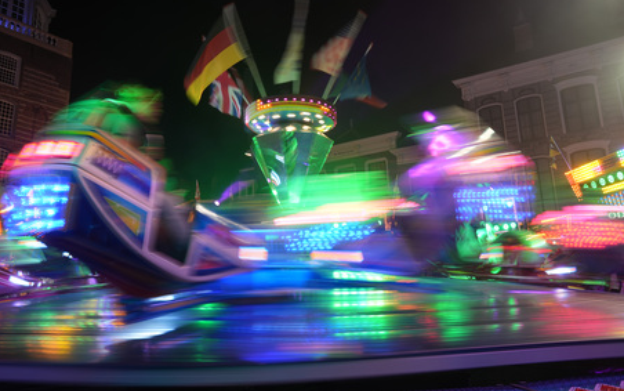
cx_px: 313
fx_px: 476
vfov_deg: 44.6
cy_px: 182
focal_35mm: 28
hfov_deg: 66.4
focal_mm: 27
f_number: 6.3
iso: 200
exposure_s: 1/8
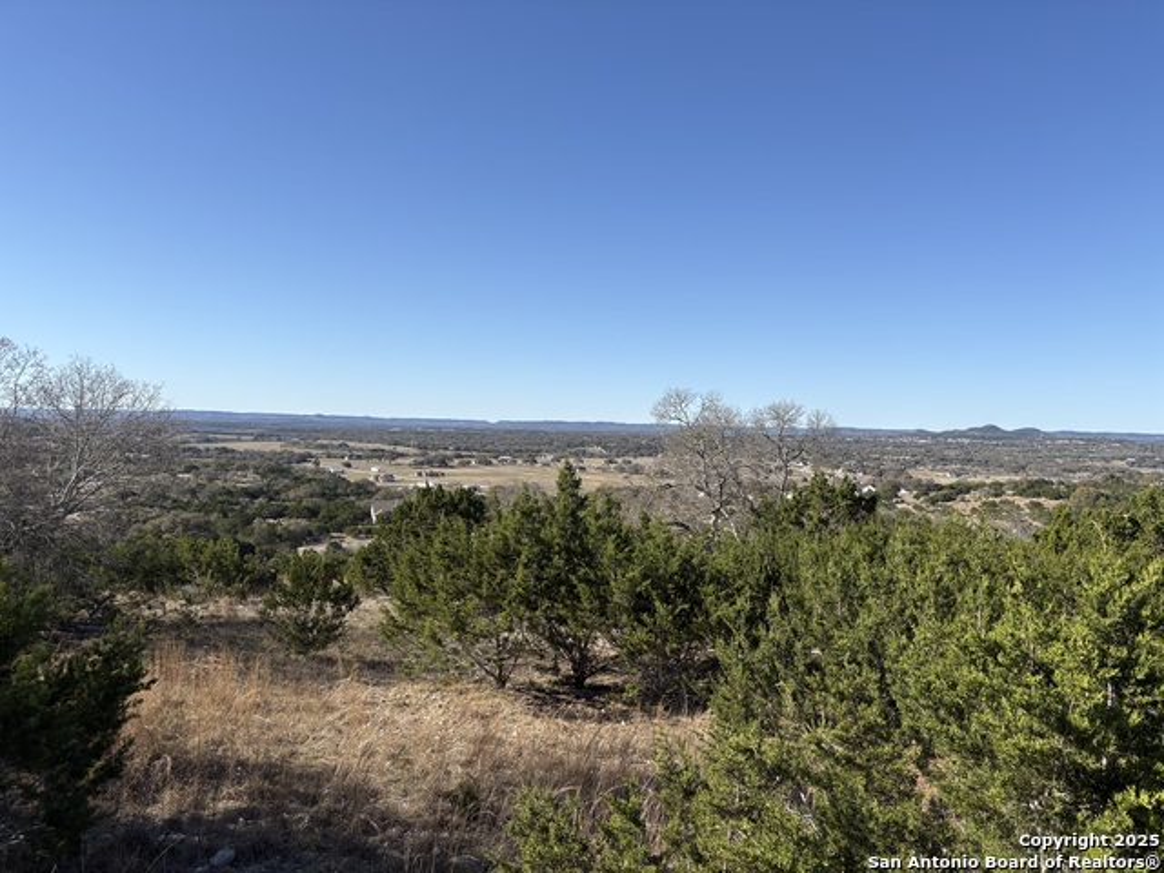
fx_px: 874
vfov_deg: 53.1
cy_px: 436
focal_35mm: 26
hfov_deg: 67.3
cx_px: 582
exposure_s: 1/3448
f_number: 1.6
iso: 50
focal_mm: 5.96
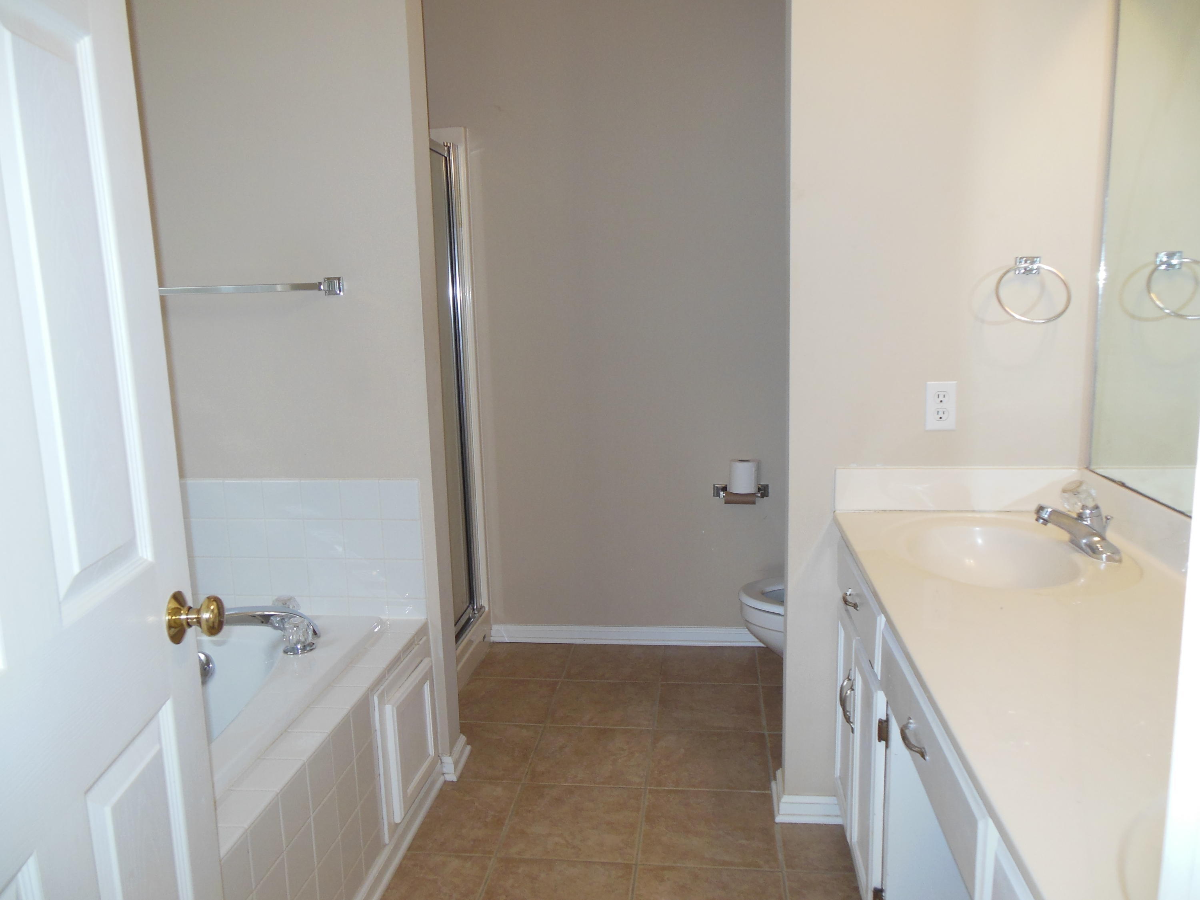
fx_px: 867
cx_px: 600
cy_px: 450
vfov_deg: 54.9
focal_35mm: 25
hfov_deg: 69.4
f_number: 3.2
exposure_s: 1/25
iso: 200
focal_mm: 4.5
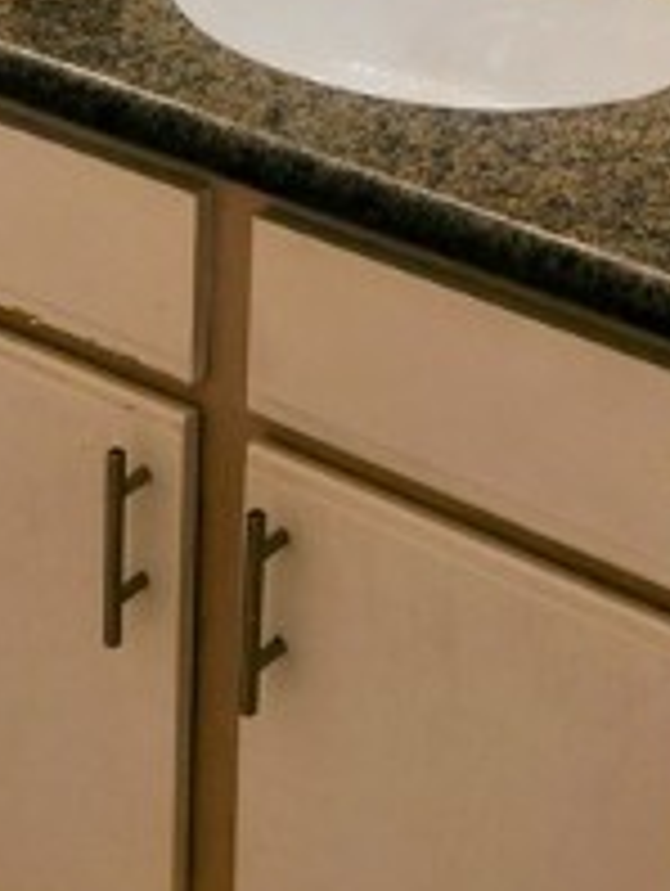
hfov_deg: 16.5
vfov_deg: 18.9
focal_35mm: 89
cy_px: -500
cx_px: 504
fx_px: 2292
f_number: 1.8
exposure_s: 1/120
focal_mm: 5.4
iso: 40
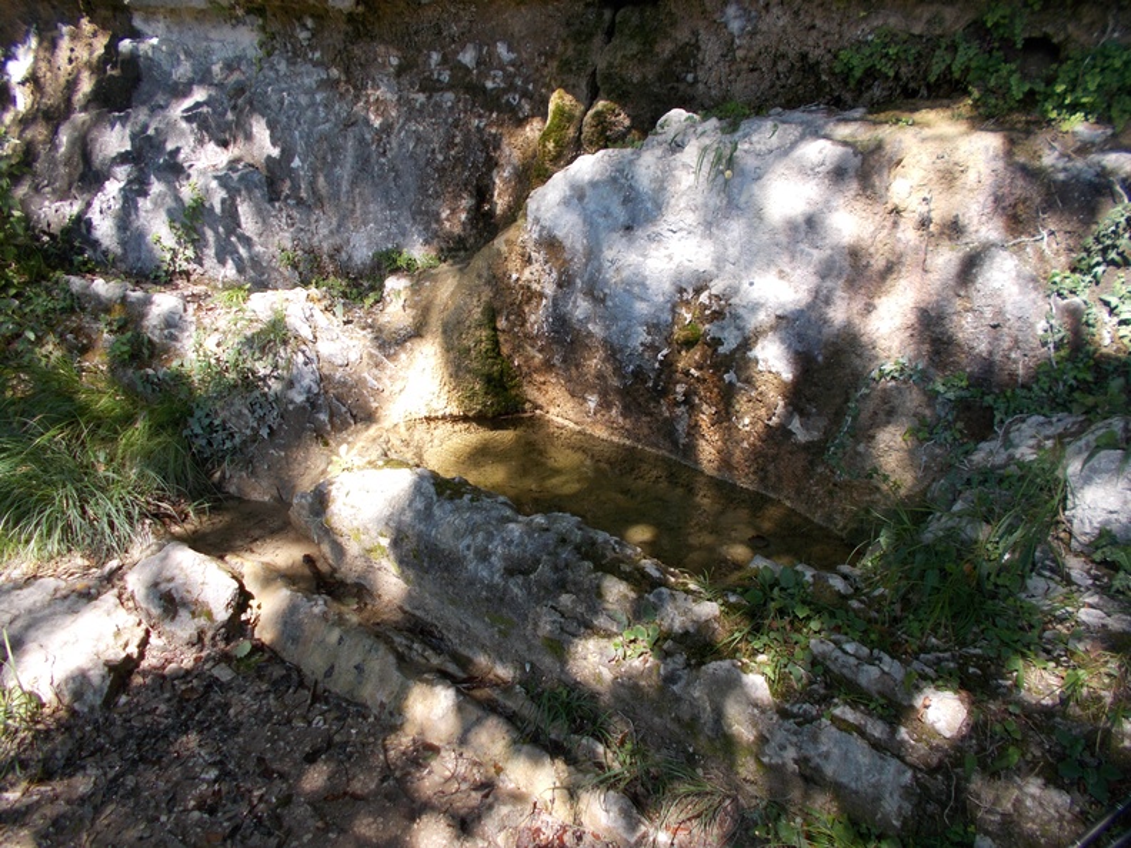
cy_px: 424
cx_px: 566
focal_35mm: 26
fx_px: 849
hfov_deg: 67.3
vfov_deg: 53.1
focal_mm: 4.6
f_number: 3.2
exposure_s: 1/125
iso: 80
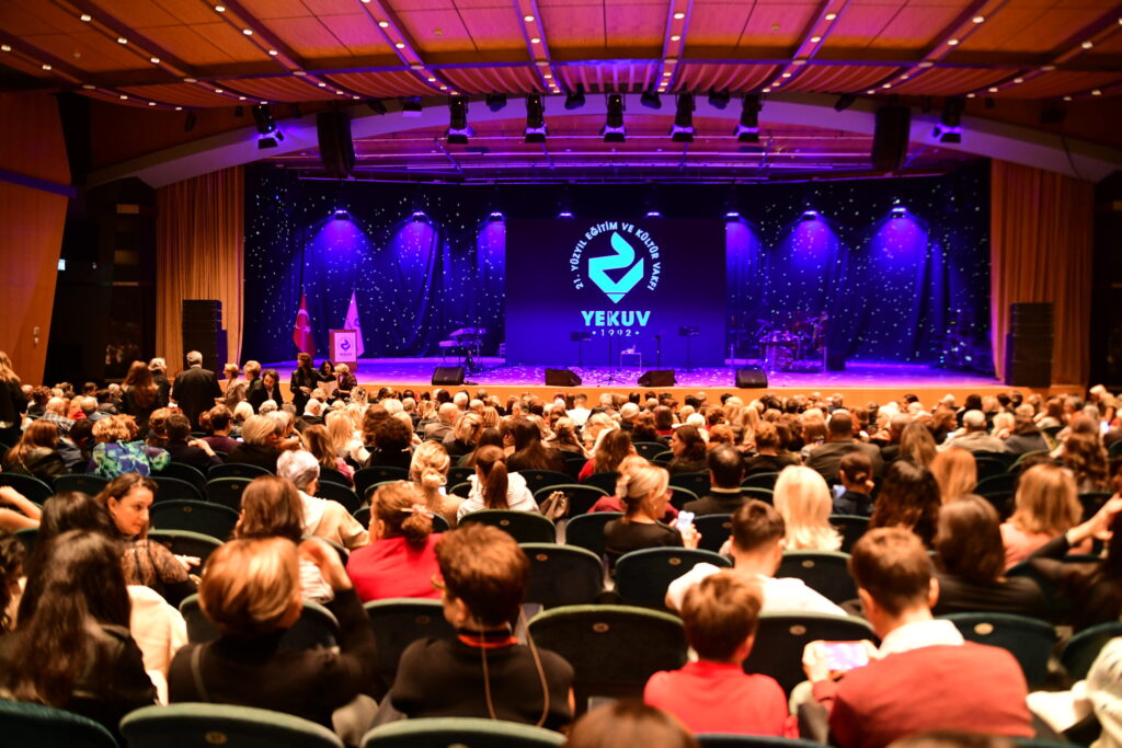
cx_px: 561
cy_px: 374
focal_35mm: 28
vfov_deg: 46.4
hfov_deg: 65.5
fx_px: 873
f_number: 2.8
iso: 1600
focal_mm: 28
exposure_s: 1/25
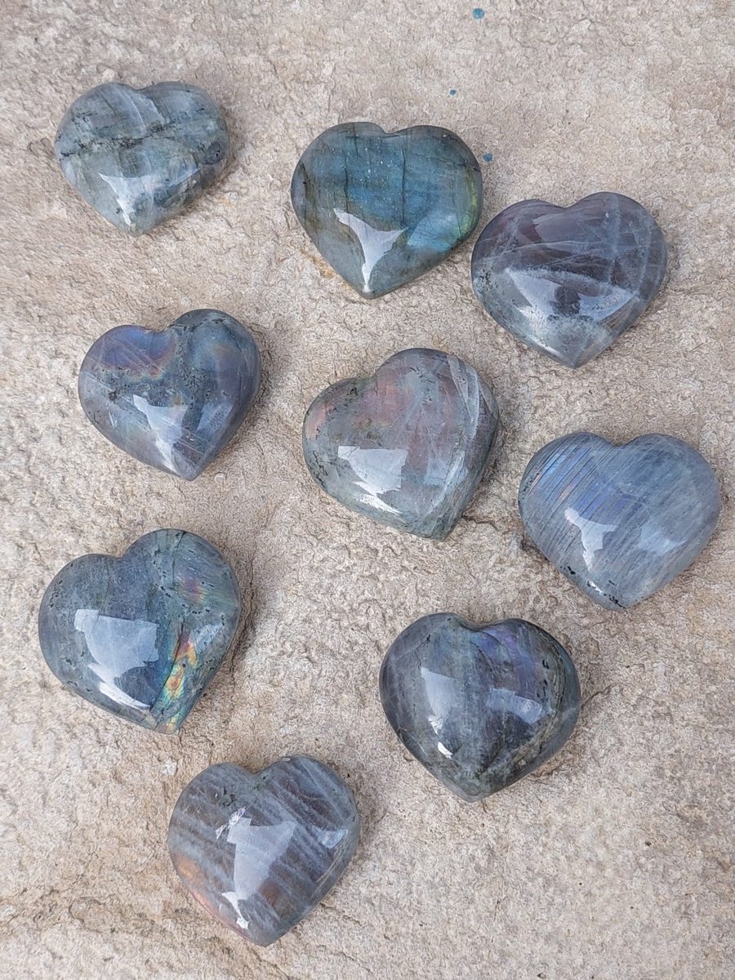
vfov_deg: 71.6
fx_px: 679
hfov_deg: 56.8
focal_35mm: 24
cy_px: 490
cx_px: 368
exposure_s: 1/100
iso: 50
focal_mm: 5.23
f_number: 1.8
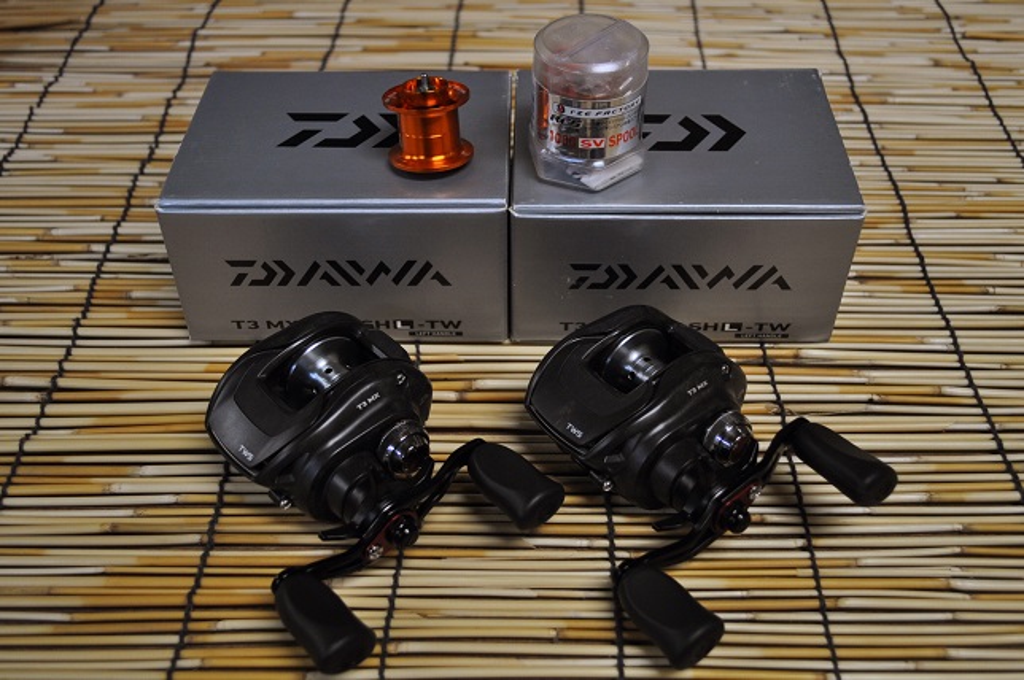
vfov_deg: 36.8
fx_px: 1023
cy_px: 340
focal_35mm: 36
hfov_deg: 53.2
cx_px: 512
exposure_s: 1/60
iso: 720
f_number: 4
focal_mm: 24
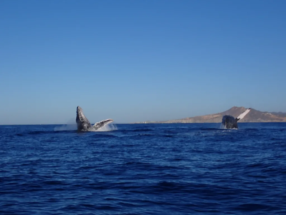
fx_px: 554
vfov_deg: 21.9
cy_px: 108
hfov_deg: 29.0
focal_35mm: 67
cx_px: 143
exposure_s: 1/160
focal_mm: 11.88
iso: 100
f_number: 14
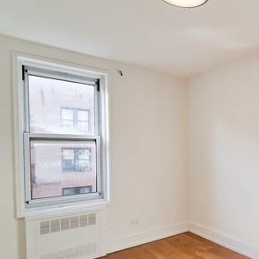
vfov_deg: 62.5
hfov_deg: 52.3
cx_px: 249
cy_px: 153
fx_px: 212
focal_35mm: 25
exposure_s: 1/560
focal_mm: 2.2
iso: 50
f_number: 2.2
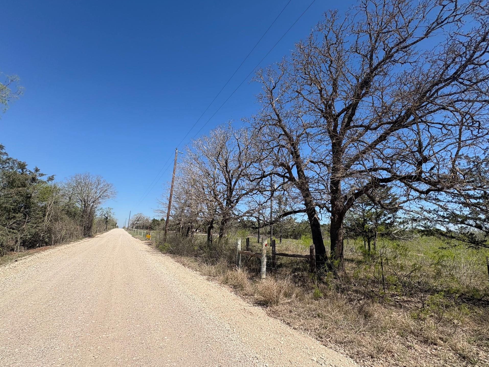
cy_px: 189
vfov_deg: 81.7
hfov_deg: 98.1
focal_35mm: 15
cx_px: 249
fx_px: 212
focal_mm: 2.22
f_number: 2.2
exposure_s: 1/1477
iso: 40
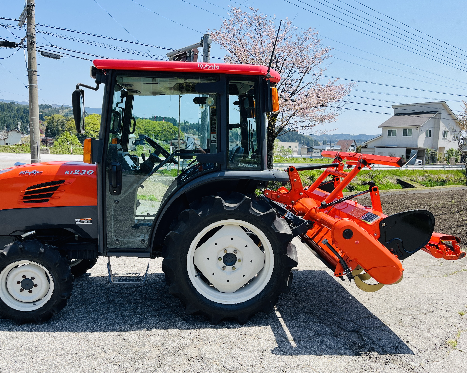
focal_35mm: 28
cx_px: 215
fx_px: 387
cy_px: 192
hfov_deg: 62.1
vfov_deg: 51.5
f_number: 1.6
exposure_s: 1/2179
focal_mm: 5.1
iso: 50
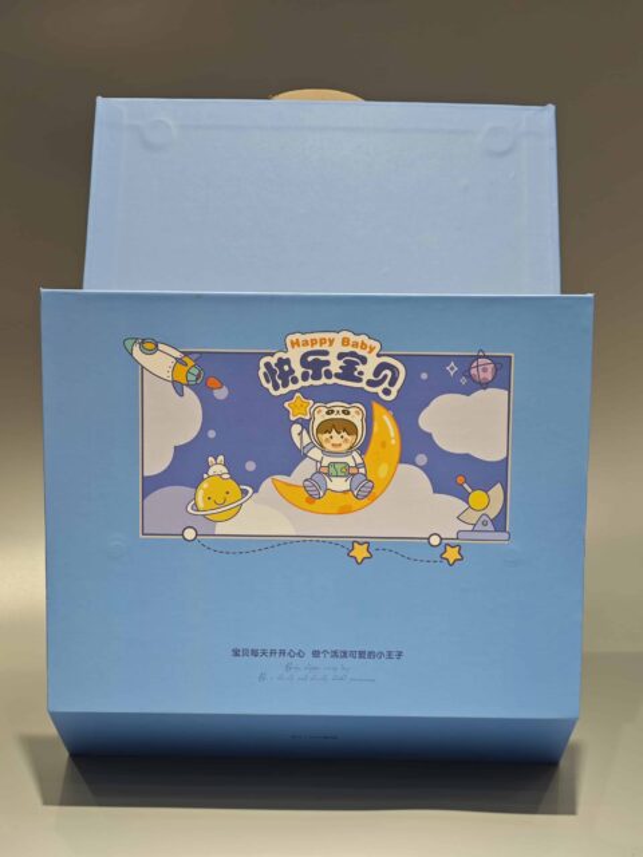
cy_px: 428
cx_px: 322
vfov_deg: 26.0
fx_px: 1858
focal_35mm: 75
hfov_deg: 19.6
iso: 160
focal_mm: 10.1
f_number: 2
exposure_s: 1/100
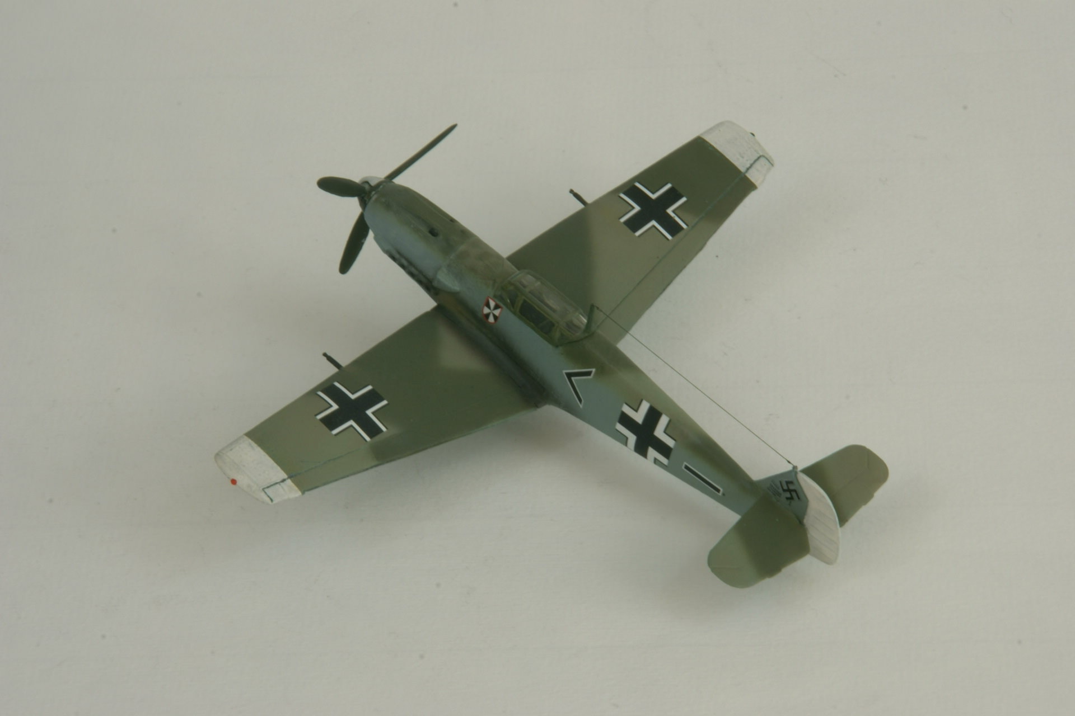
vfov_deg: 7.6
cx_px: 538
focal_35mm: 180
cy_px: 358
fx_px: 5375
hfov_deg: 11.4
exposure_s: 1
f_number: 36
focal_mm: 120
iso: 80
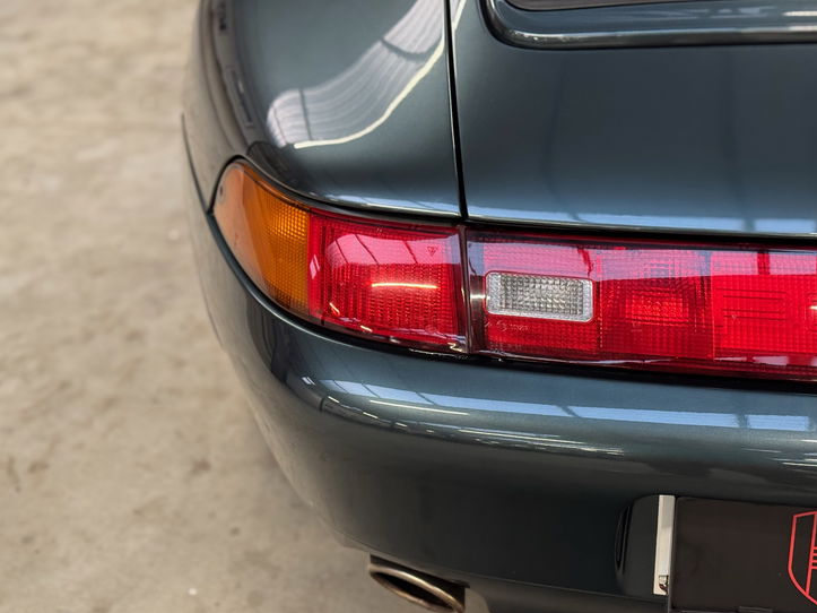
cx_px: 398
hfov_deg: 37.5
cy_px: 317
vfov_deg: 28.6
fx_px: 1203
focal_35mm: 51
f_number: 1.78
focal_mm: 6.76
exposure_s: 1/33
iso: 200
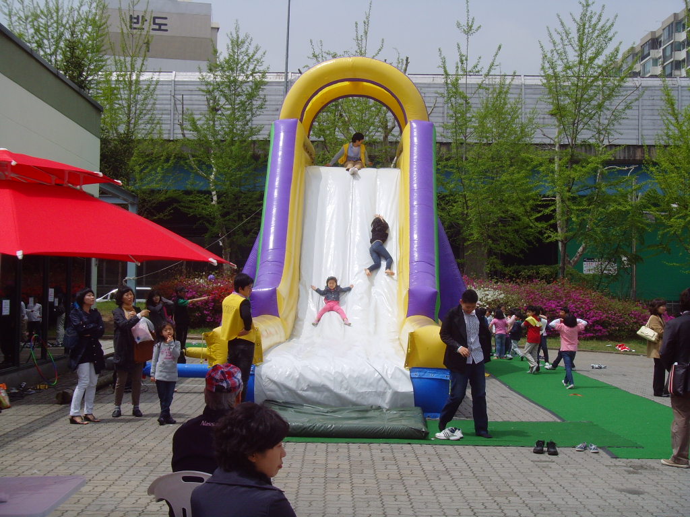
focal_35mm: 50
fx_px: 997
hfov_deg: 38.2
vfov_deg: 29.1
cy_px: 258
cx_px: 345
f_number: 6.7
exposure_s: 1/500
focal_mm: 8.8
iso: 80
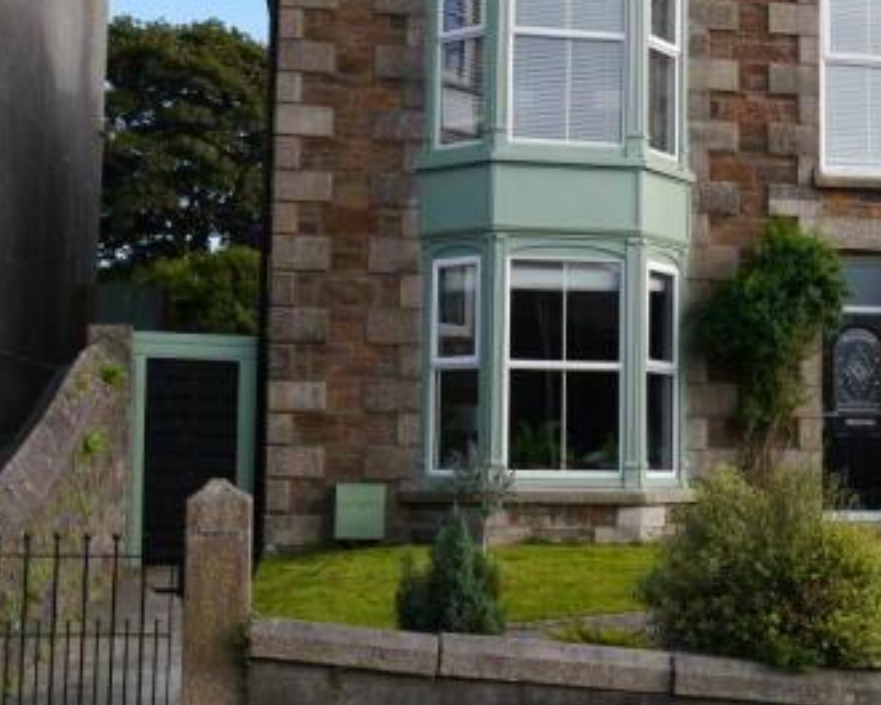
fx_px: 1617
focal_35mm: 62
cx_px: 611
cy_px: 308
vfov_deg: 24.6
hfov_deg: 30.2
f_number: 6.3
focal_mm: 18
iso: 160
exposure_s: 1/250
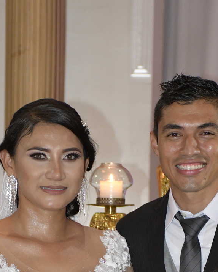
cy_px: 266
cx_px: 139
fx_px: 1598
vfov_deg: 9.7
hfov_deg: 7.8
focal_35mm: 198
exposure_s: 1/60
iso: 2500
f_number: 4.8
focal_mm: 56
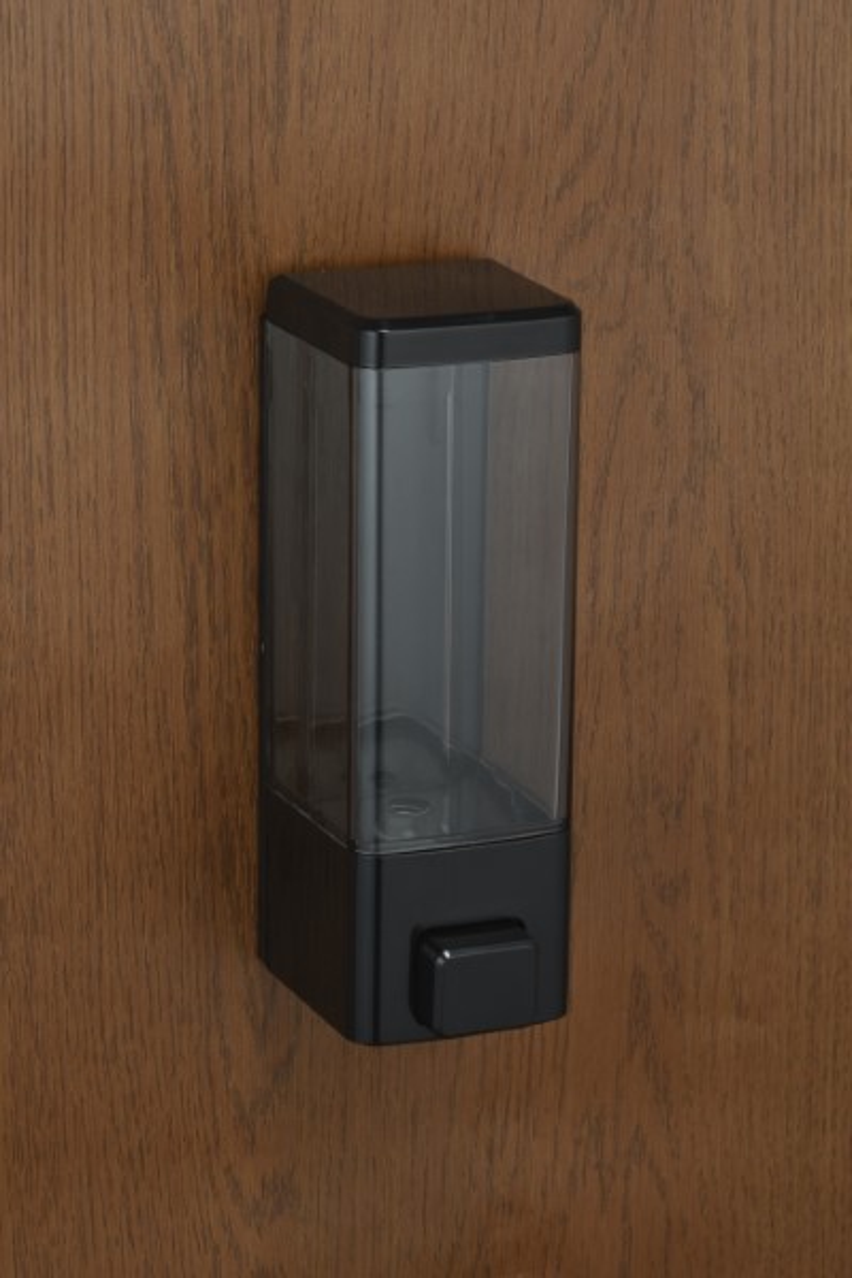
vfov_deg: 16.1
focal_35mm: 127
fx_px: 4508
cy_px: 639
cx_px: 426
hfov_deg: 10.8
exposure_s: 1/30
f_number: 16
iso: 125
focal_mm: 85
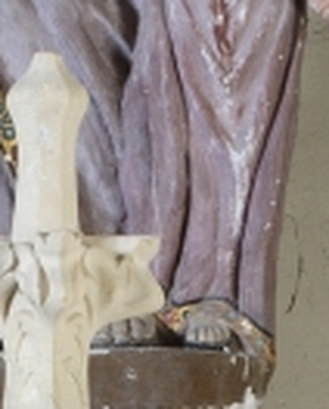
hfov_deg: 4.1
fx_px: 4627
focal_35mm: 381
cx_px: 47
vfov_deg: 5.0
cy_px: -288
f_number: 22
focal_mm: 70
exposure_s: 1/60
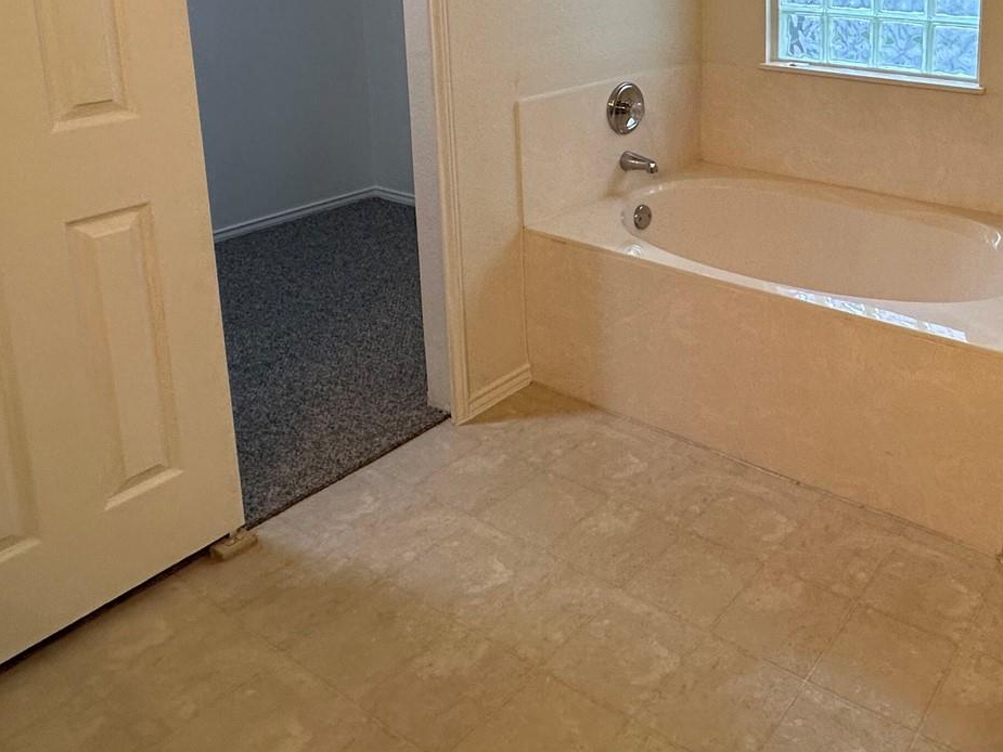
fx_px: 898
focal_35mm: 31
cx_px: 814
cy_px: 68
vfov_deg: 41.6
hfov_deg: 54.1
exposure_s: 1/120
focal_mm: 2.22
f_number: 2.2
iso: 160
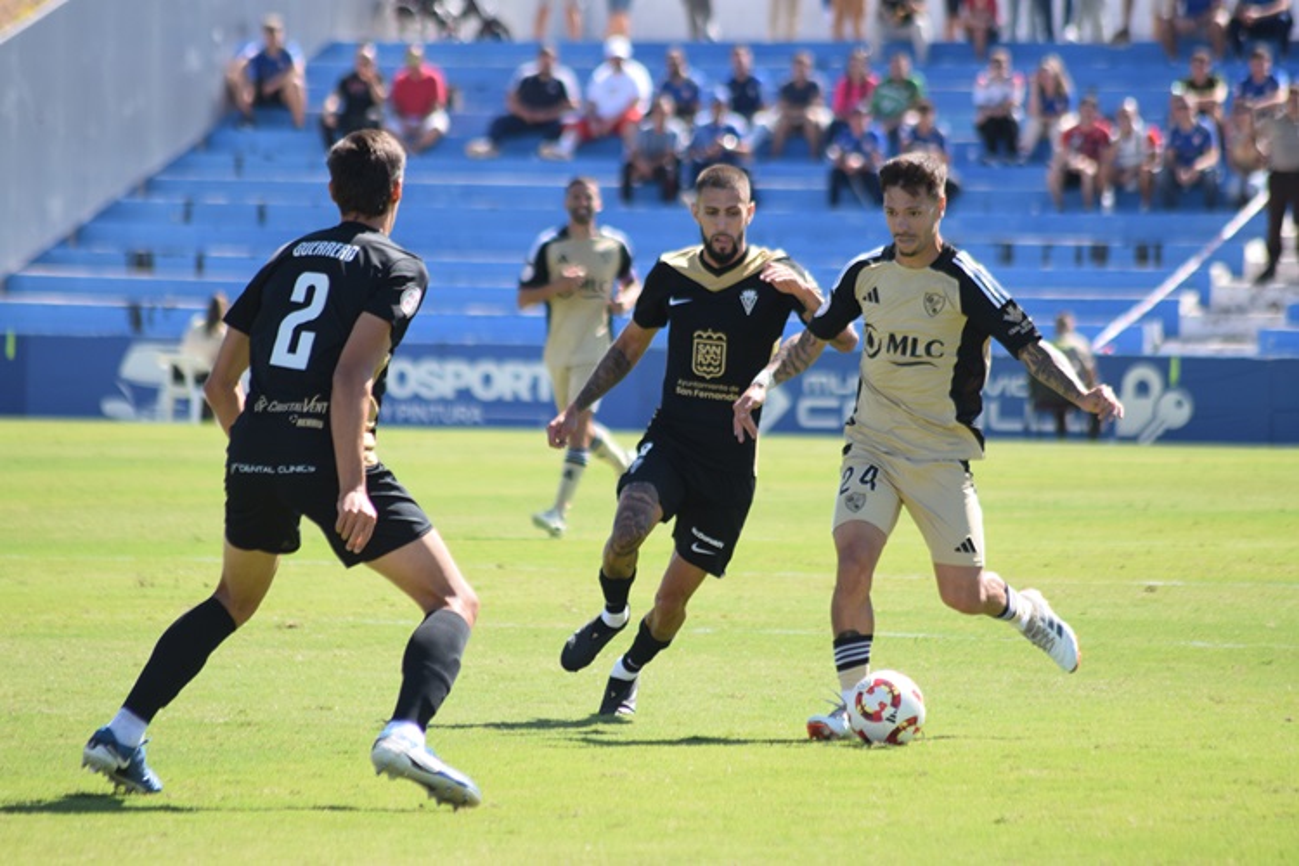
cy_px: 433
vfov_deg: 3.8
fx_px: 12989
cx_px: 650
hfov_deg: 5.7
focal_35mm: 360
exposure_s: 1/1000
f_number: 5.3
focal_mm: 240
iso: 500
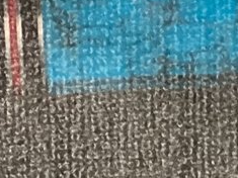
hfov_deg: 9.9
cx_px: 211
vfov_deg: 6.7
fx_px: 1374
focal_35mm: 200
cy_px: -355
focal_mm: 3.3
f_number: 2.4
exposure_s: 1/30
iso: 500
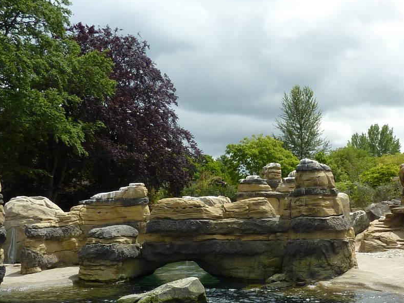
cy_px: 229
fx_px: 595
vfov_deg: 28.1
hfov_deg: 37.0
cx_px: 275
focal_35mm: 51
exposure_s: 1/640
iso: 80
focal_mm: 4.1
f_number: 4
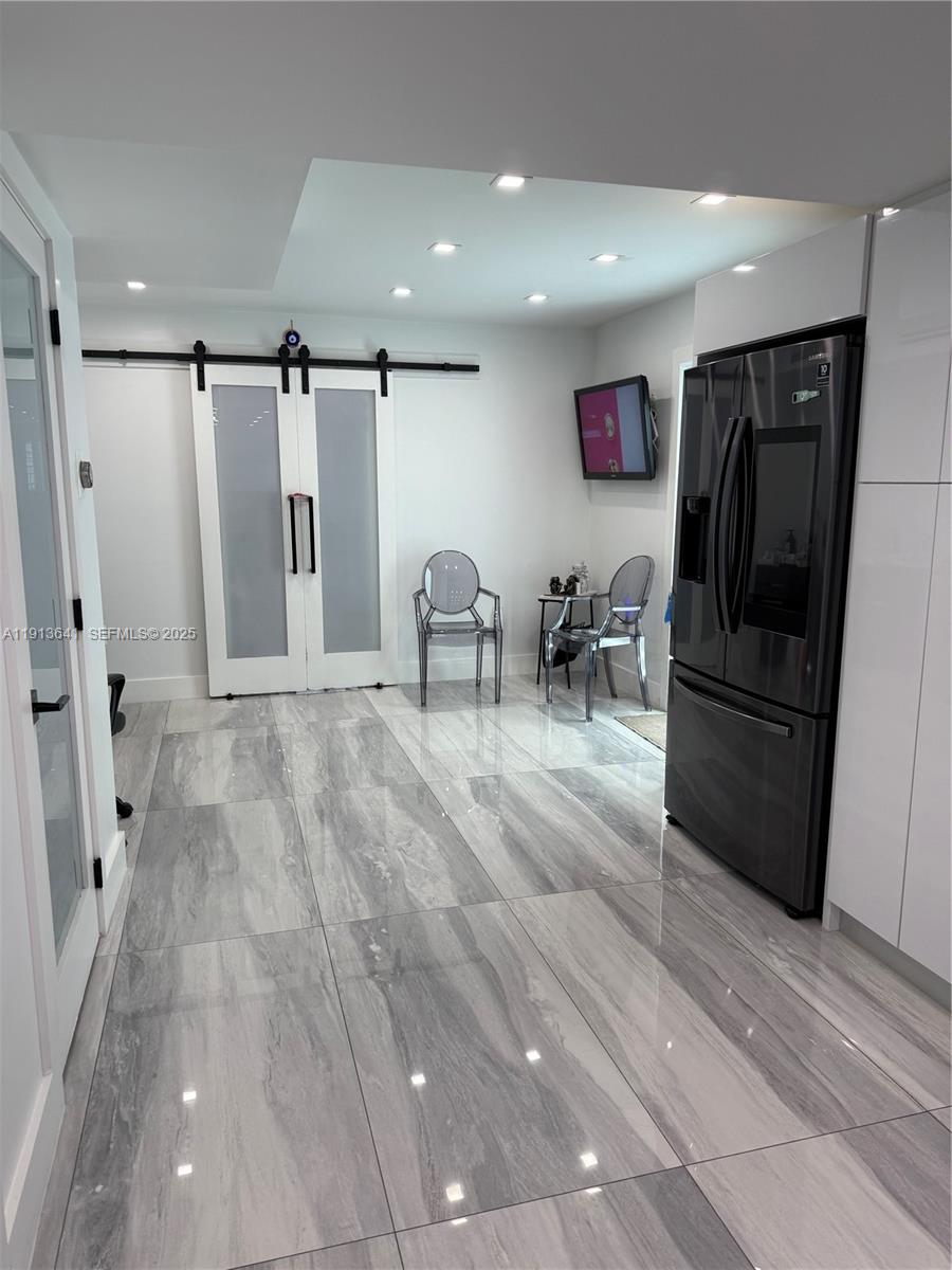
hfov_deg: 56.8
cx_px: 476
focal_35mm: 24
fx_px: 880
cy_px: 635
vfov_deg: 71.6
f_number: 1.78
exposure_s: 1/120
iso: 80
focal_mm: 6.76
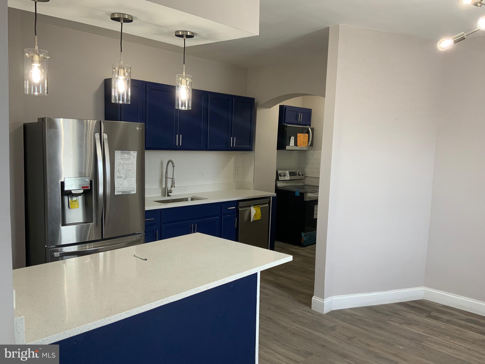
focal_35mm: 29
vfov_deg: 48.2
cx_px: 242
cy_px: 182
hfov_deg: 61.7
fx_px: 406
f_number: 1.8
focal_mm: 3
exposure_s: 1/120
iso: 64
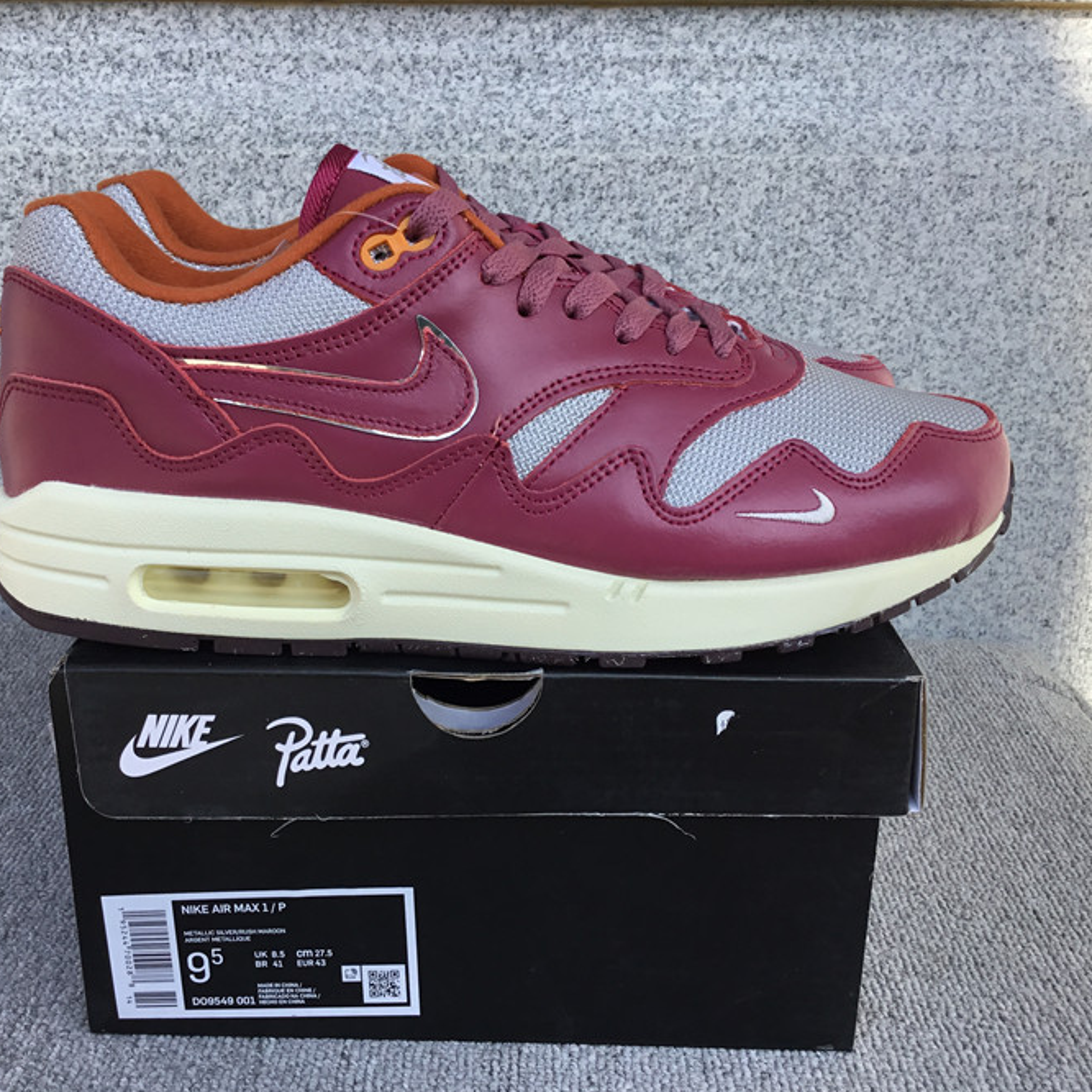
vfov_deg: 44.9
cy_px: 550
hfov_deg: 44.9
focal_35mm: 37
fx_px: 1321
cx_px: 492
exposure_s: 1/386
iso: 25
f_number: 2.4
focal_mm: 3.3
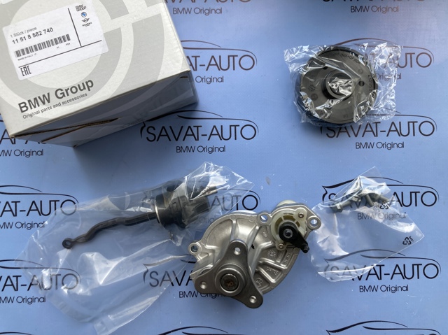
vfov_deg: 49.7
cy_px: 168
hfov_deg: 63.5
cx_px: 224
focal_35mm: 28
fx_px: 362
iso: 20
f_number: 1.8
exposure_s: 1/177
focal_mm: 3.99
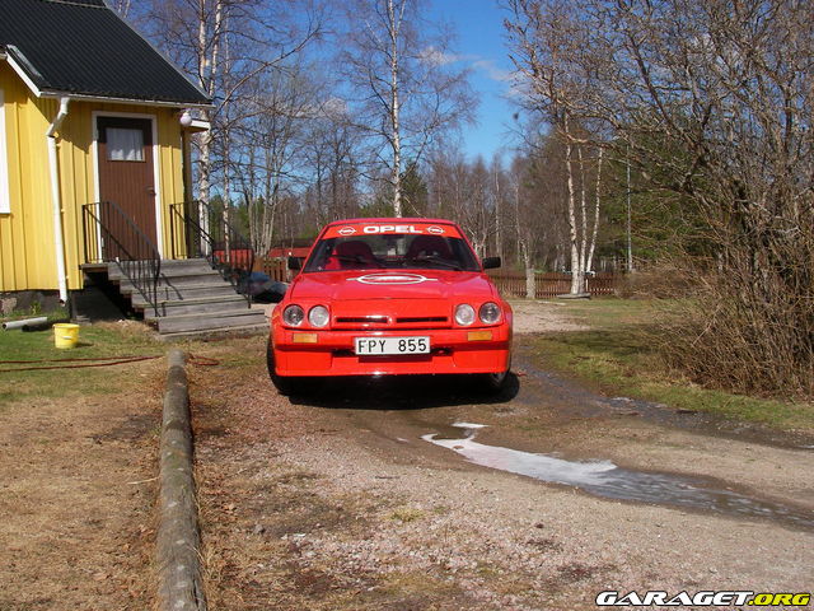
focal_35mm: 38
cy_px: 306
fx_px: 894
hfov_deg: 49.0
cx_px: 407
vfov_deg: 37.7
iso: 50
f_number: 6.6
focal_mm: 6.3
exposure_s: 1/389
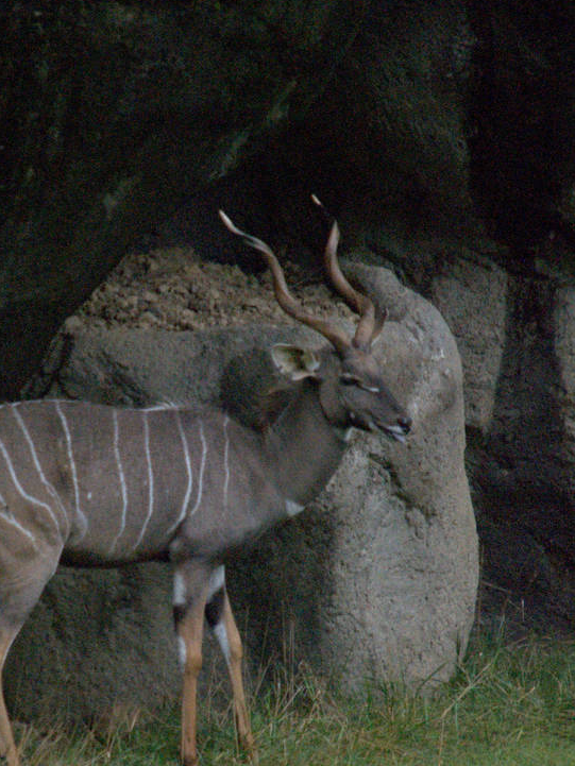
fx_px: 14193
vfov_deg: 3.1
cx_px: 100
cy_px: 511
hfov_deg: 2.3
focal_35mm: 641
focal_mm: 200
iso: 3200
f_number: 6.3
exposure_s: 1/400
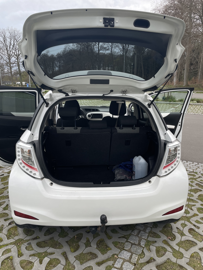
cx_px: 102
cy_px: 135
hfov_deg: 53.1
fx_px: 203
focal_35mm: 26
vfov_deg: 67.3
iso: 32
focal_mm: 4.2
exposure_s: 1/121
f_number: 1.6
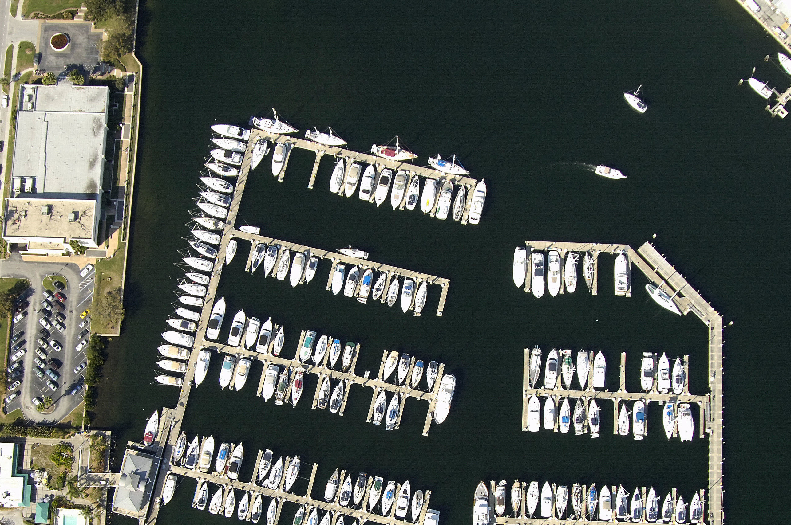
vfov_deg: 22.3
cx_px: 378
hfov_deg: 33.4
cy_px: 401
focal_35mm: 60
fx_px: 1317
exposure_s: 1/1000
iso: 400
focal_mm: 24
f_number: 6
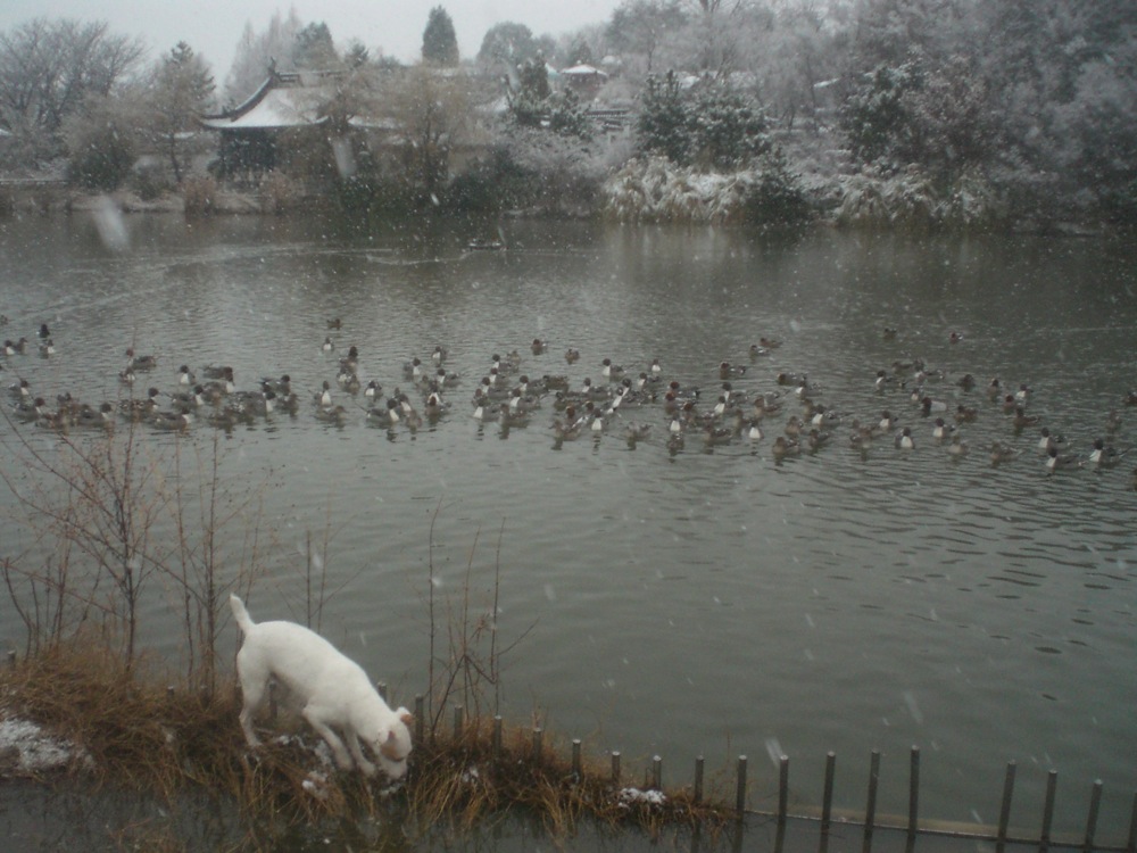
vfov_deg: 37.7
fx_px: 1248
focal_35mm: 38
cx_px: 568
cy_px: 426
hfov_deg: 49.0
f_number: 3.1
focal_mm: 6.3
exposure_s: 1/100
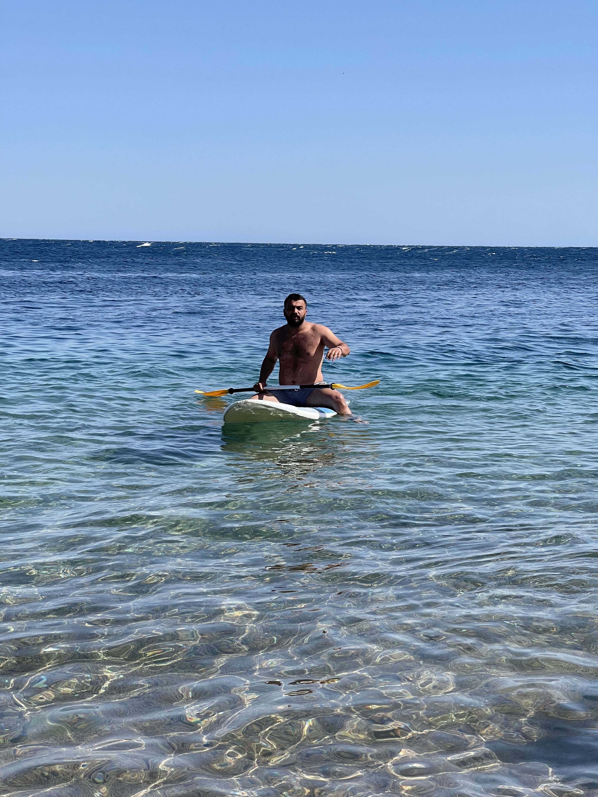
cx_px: 299
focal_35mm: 64
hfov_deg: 22.9
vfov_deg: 30.3
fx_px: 1474
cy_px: 398
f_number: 2.2
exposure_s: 1/1340
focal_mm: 7.5
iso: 20
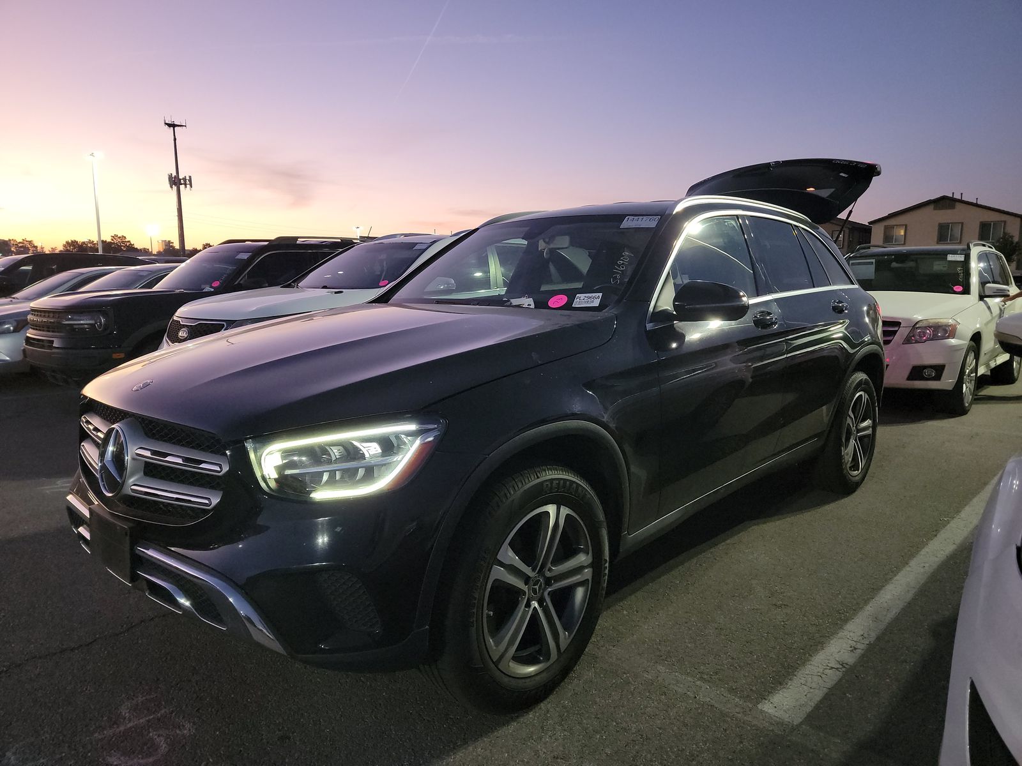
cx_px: 511
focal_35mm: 24
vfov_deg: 56.8
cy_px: 383
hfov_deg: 71.6
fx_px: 709
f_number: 1.8
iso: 945
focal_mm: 6.7
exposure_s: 1/59
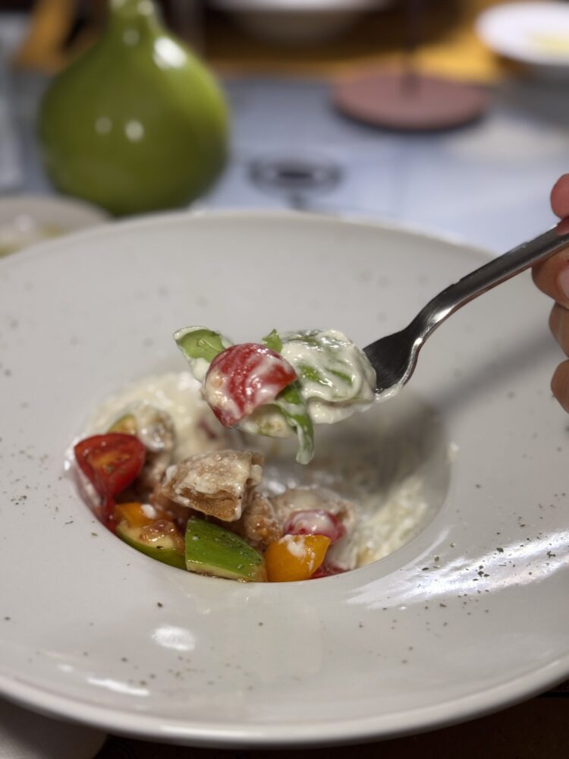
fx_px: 1052
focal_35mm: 48
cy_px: 380
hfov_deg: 30.3
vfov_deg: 39.7
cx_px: 284
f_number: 1.78
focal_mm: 6.76
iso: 80
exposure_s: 1/52
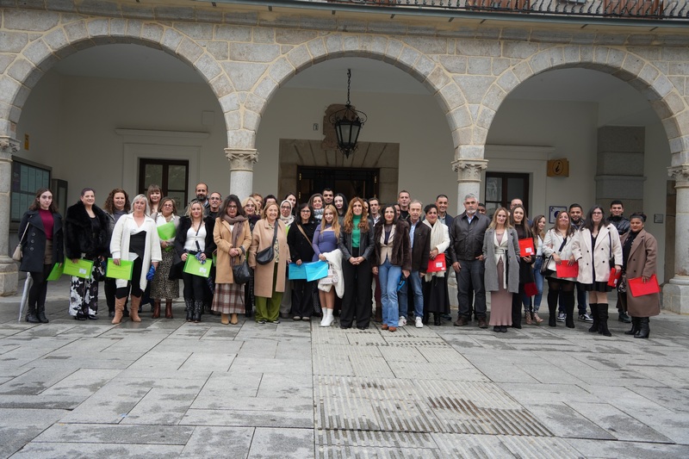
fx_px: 670
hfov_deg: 54.4
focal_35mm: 35
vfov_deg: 37.8
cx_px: 344
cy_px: 230
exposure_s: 1/160
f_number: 4
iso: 250
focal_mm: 35
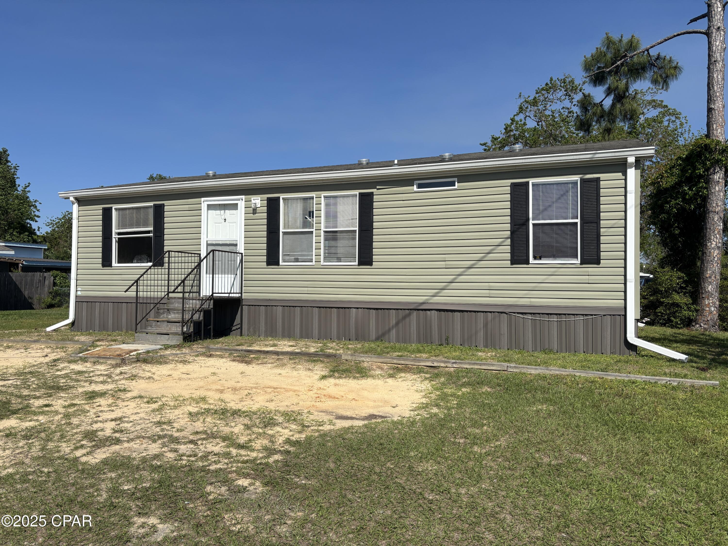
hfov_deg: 67.3
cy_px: 273
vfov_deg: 53.1
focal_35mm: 26
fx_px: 547
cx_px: 364
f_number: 1.6
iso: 50
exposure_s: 1/5348
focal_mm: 5.96
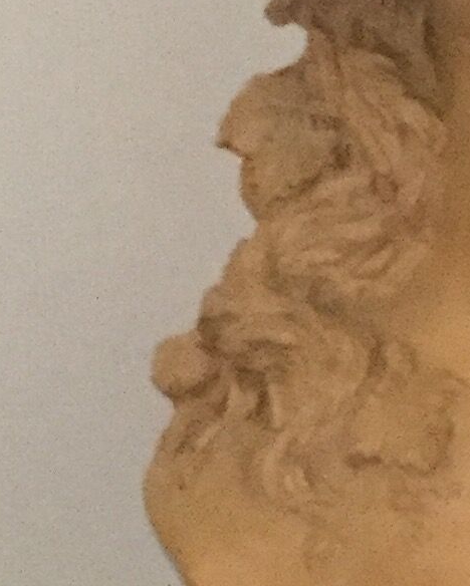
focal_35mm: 169
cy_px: 217
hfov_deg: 8.6
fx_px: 2935
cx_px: 983
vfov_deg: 11.4
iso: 200
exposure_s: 1/17
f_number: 2.4
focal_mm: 3.3
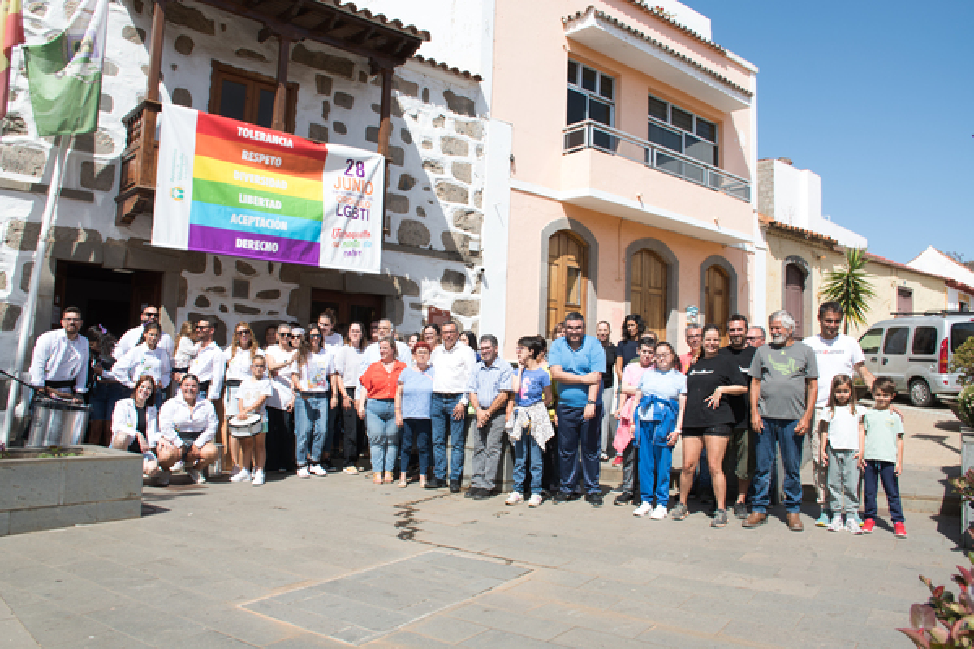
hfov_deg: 67.4
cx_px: 487
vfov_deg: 47.9
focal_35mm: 27
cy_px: 324
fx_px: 730
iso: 100
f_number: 9
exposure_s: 1/200
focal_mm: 18
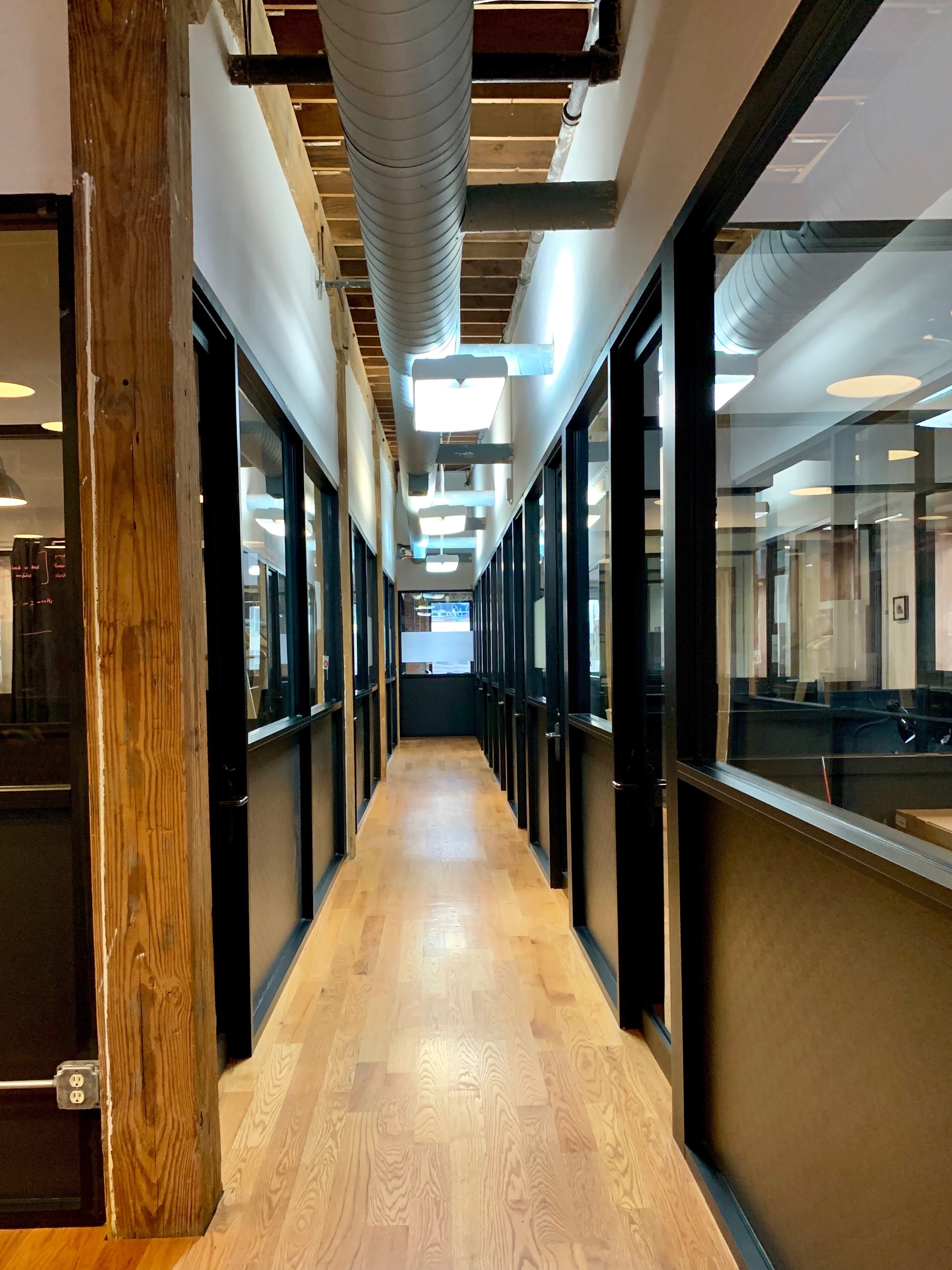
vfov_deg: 58.3
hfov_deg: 45.4
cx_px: 450
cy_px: 693
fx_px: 1137
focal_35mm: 31
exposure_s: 1/40
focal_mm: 4.25
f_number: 1.8
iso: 250
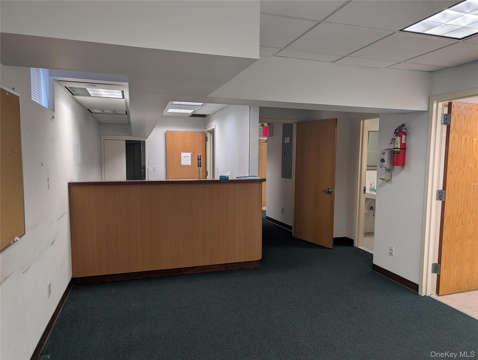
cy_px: 180
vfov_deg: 56.9
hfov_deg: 71.5
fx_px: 332
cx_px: 239
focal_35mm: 24
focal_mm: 6.9
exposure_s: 1/60
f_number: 1.68
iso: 37
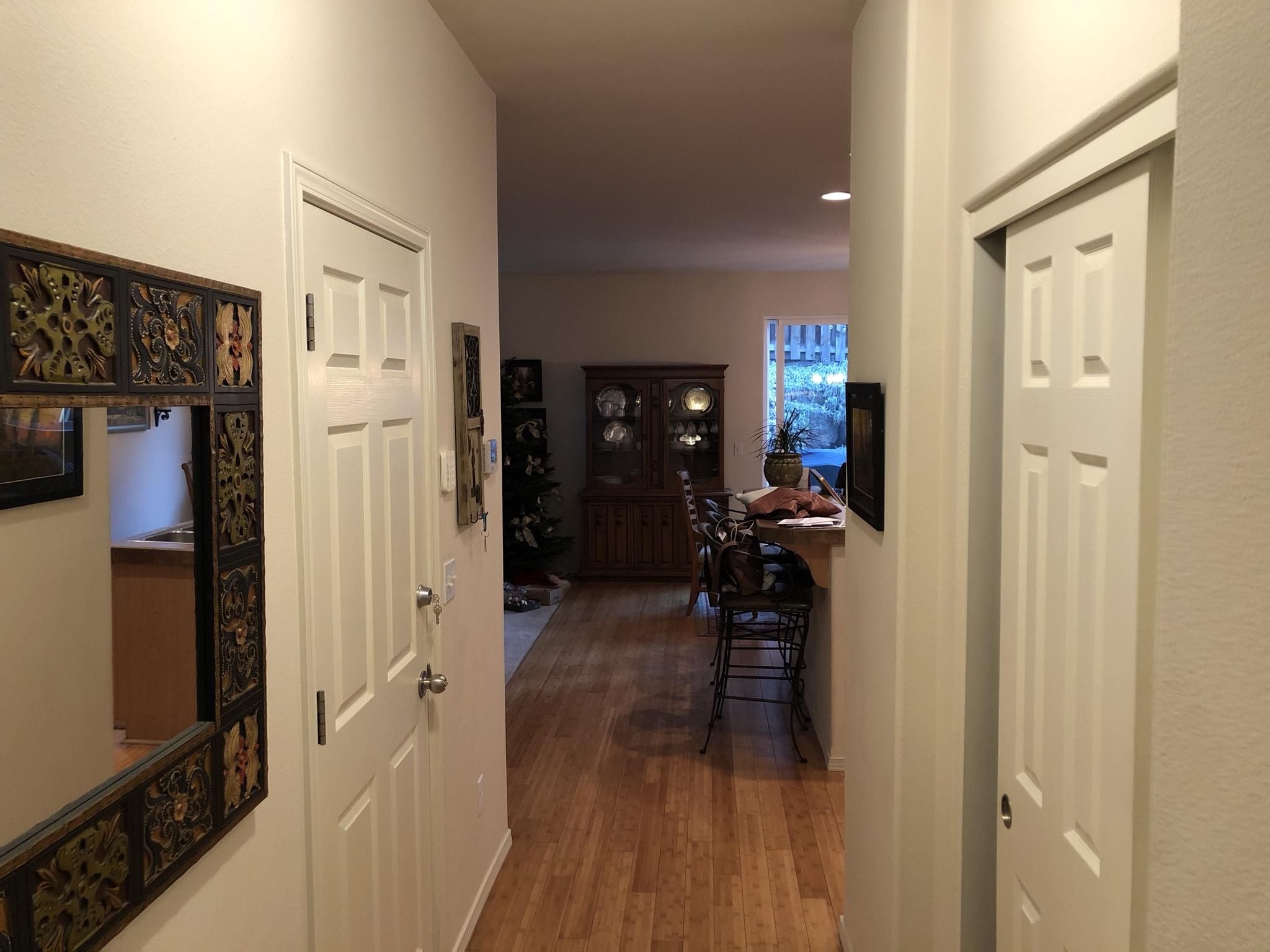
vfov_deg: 49.7
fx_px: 1027
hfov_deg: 63.4
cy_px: 476
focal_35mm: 28
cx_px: 635
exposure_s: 1/15
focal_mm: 3.99
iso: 64
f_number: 1.8
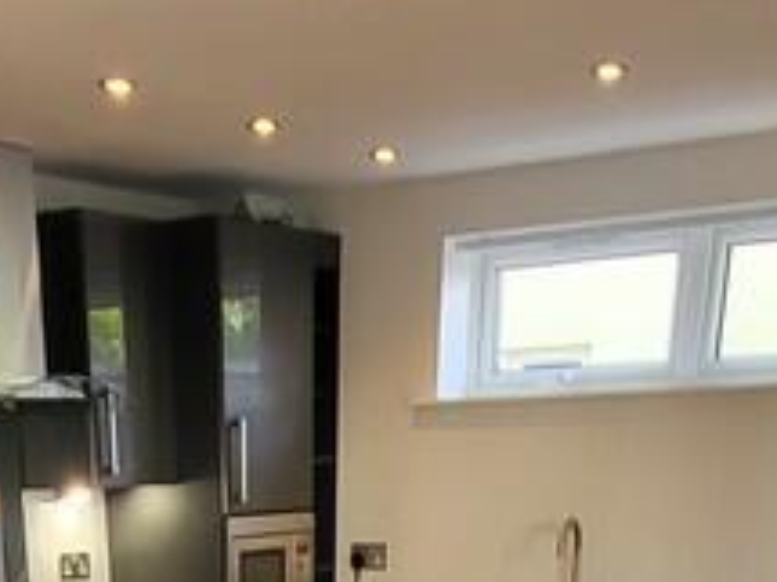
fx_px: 1391
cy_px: 1236
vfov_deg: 16.4
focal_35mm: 62
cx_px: 235
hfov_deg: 30.9
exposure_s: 1/50
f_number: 2.2
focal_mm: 1.74
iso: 100
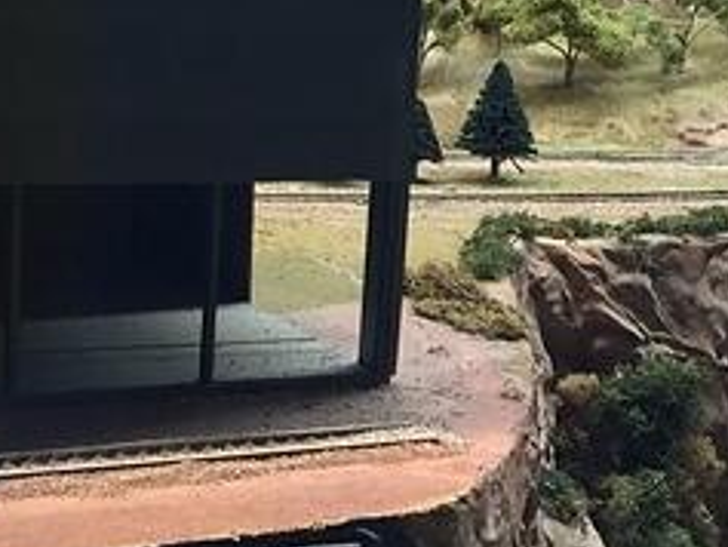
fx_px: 2062
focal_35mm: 98
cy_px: 513
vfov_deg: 14.9
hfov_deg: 19.9
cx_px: 501
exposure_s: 1/33
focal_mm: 4.15
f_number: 2.2
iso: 160
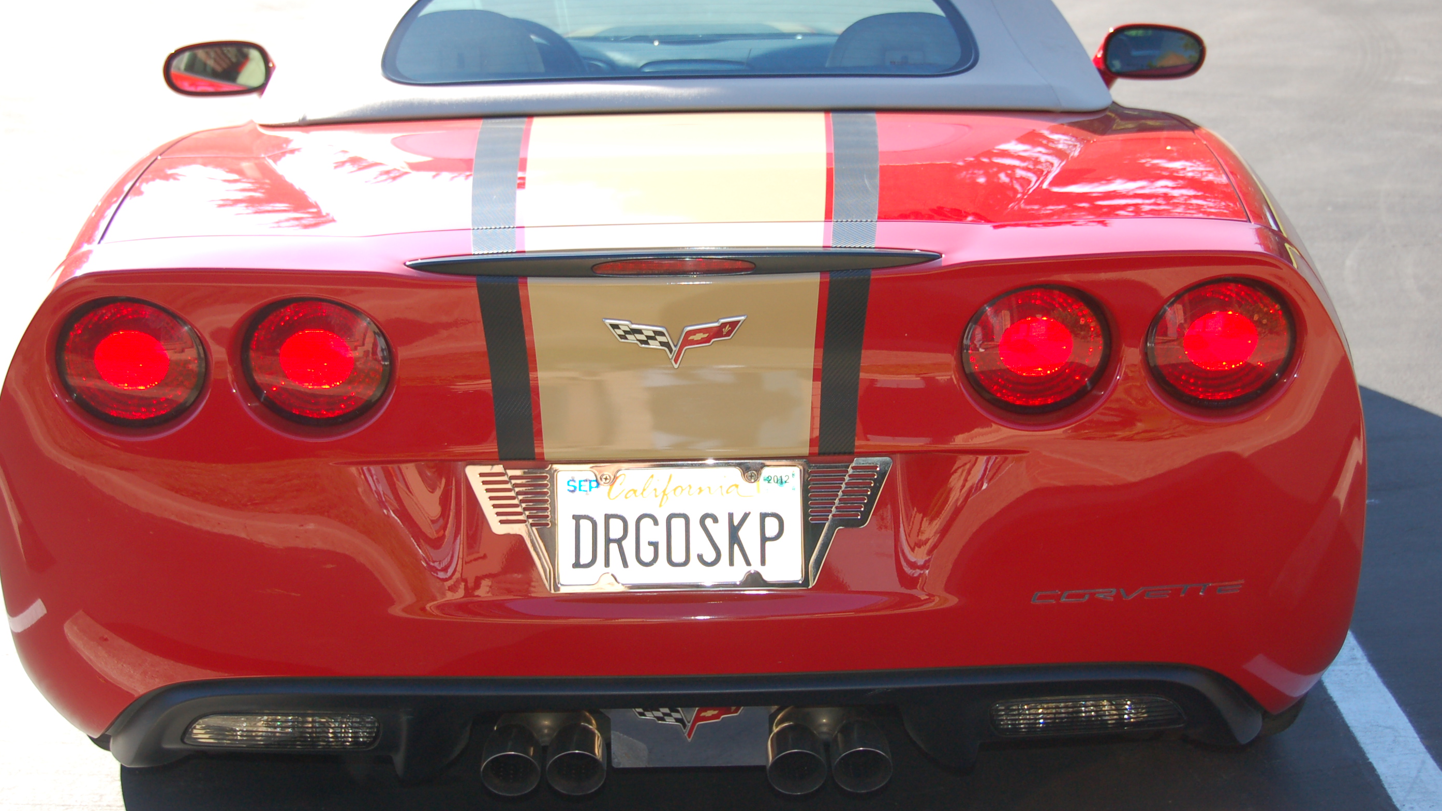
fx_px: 2333
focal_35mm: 61
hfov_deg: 34.4
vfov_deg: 19.7
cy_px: 377
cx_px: 717
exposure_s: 1/500
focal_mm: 36
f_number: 4.5
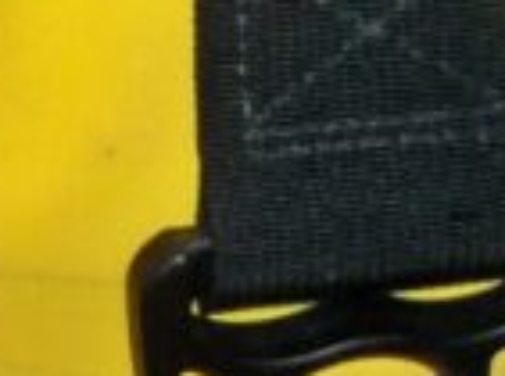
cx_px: -455
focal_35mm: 255
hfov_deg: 7.5
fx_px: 3711
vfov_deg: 5.7
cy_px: -269
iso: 200
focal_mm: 6.2
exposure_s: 1/30
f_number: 3.5
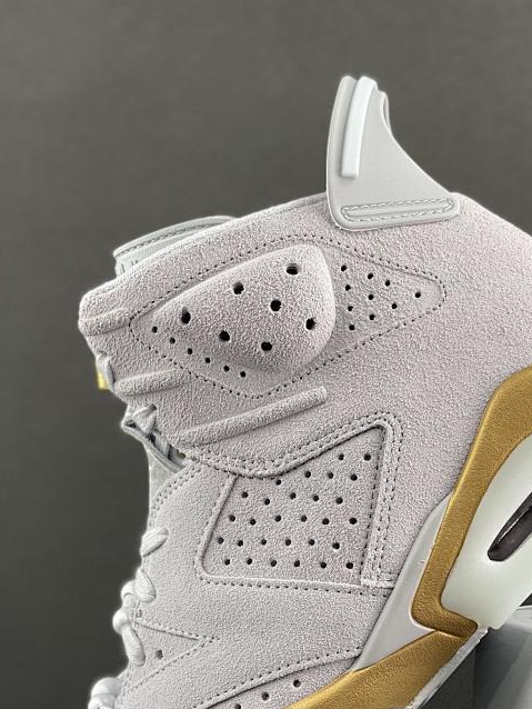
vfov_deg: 21.9
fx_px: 1802
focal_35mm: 88
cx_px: 358
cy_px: 573
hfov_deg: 16.8
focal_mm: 6
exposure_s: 1/100
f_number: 2
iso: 50
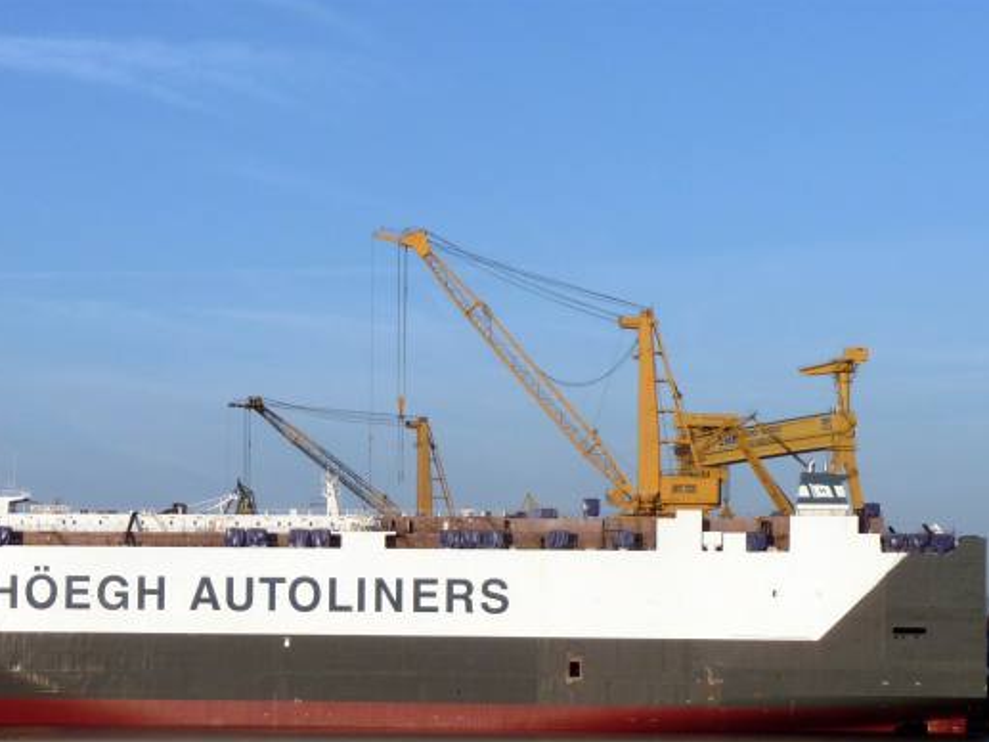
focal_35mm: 96
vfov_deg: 15.3
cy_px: 570
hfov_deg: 20.4
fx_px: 2743
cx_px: 325
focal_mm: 10.5
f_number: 4.5
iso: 100
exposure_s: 1/640
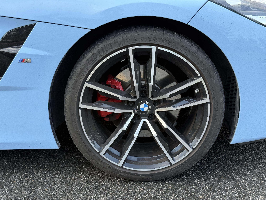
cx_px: 133
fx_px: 369
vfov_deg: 30.3
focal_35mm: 48
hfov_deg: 39.7
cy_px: 100
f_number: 1.78
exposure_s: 1/472
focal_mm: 6.76
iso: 80
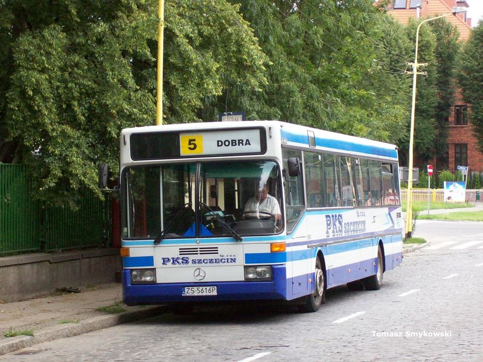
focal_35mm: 108
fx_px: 1507
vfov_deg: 13.7
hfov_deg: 18.2
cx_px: 242
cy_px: 181
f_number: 4.8
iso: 155
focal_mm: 18
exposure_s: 1/125
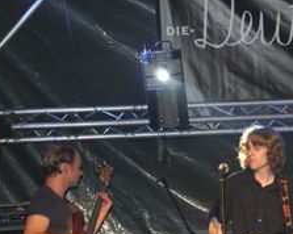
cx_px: 388
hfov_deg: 10.7
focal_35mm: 177
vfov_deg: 8.7
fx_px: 1531
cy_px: 190
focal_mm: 35
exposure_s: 1/60
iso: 800
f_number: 4.2
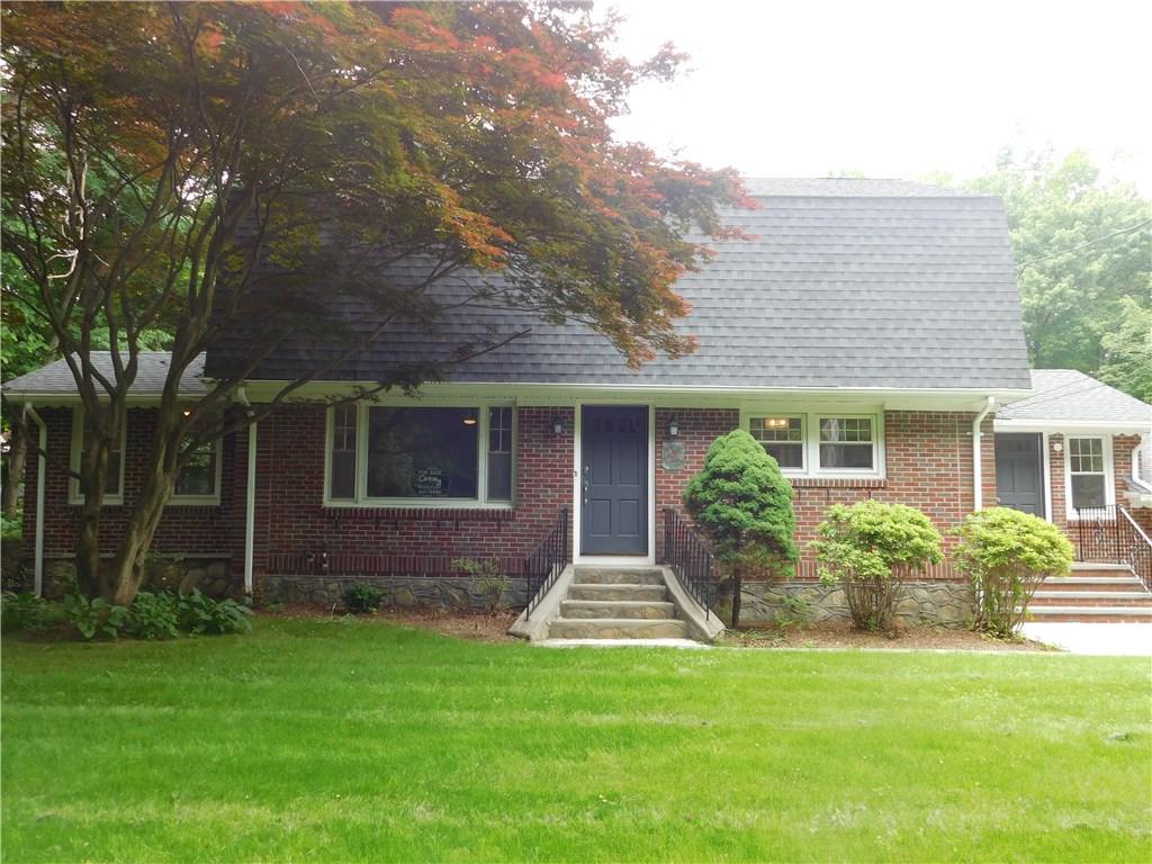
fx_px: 998
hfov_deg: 60.0
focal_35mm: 30
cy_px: 432
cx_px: 576
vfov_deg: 46.8
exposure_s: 1/160
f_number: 3.2
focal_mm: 5.3
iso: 125
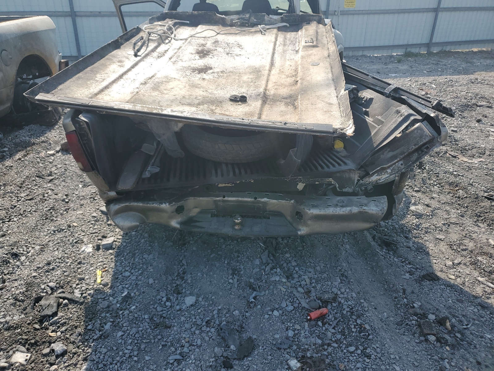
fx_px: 371
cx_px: 247
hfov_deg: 67.3
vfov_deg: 53.1
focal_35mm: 26
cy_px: 186
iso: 50
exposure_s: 1/2000
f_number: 1.5
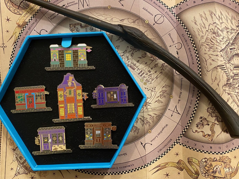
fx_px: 200
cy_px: 80
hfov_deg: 61.7
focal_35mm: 29
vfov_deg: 48.1
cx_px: 122
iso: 500
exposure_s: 1/30
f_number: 1.8
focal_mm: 4.25
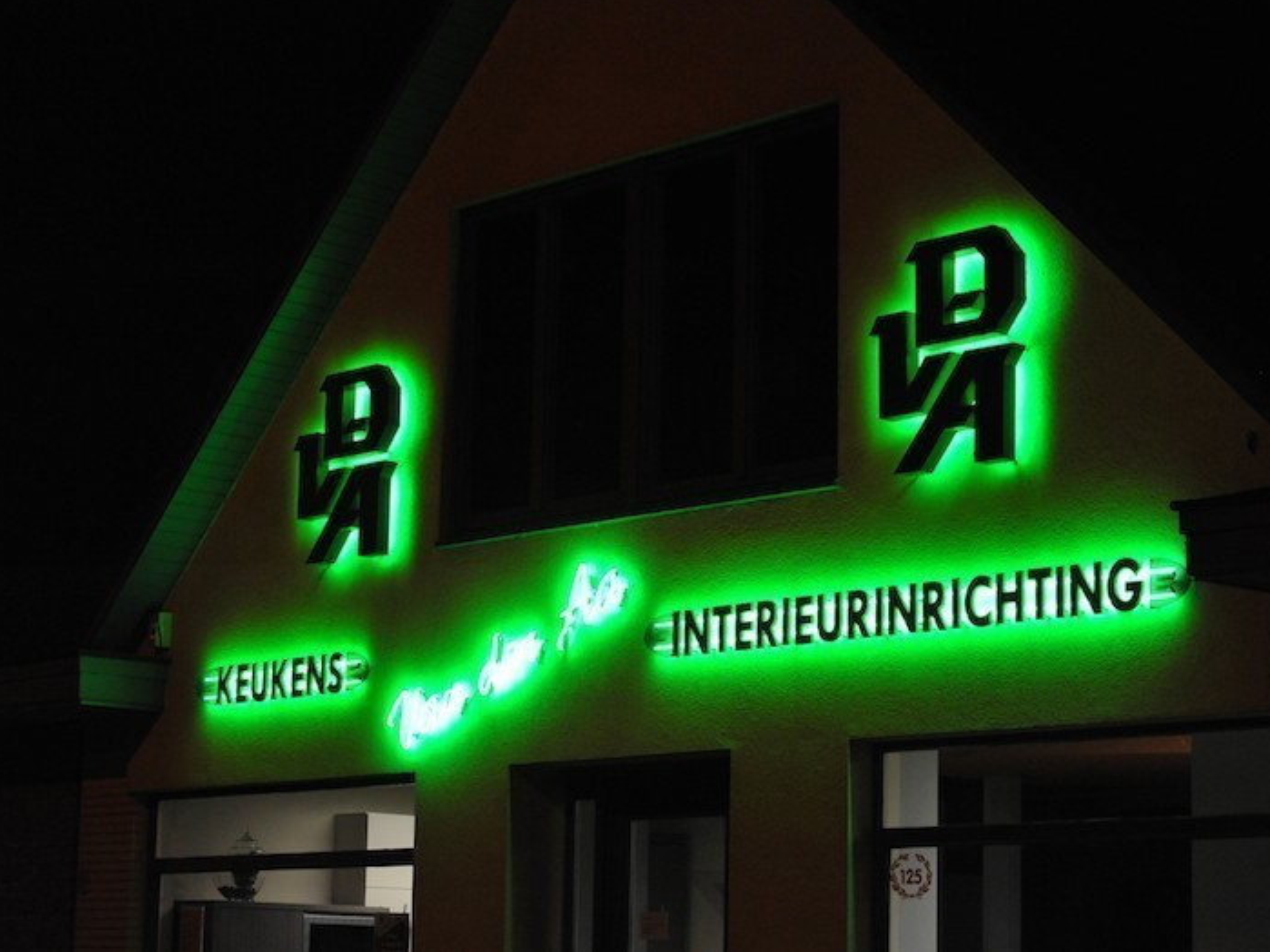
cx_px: 687
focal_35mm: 77
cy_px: 472
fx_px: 2825
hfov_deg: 25.3
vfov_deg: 19.1
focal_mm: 70
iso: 3200
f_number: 4
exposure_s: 1/125
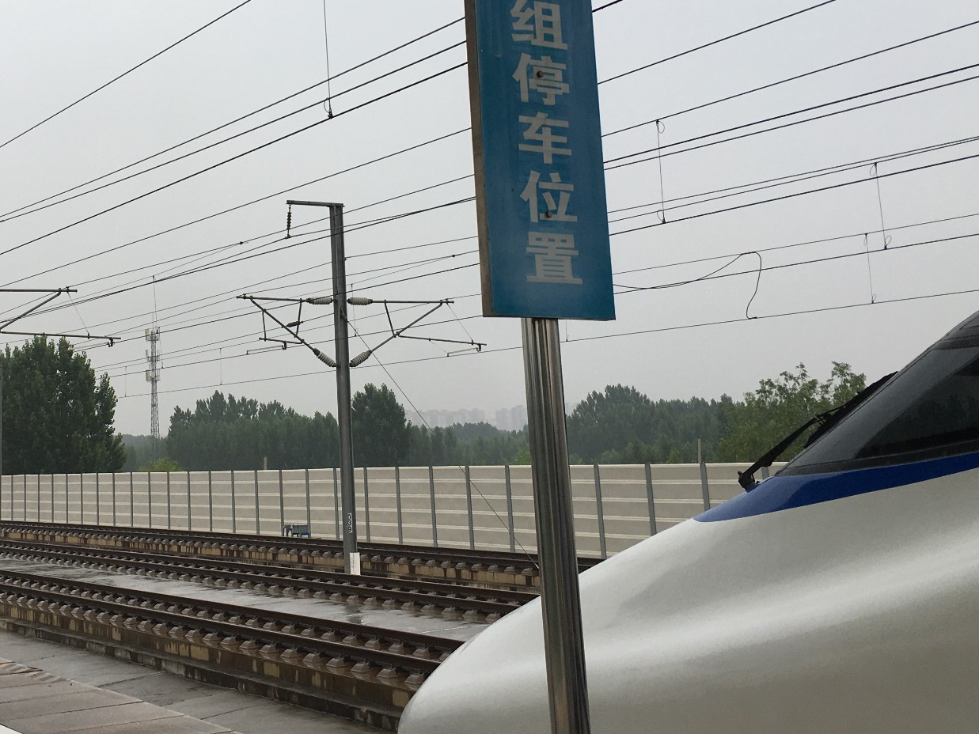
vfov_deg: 29.9
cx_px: 273
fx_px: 1358
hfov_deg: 38.8
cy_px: 206
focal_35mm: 48
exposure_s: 1/311
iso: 25
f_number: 2.2
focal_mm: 4.15
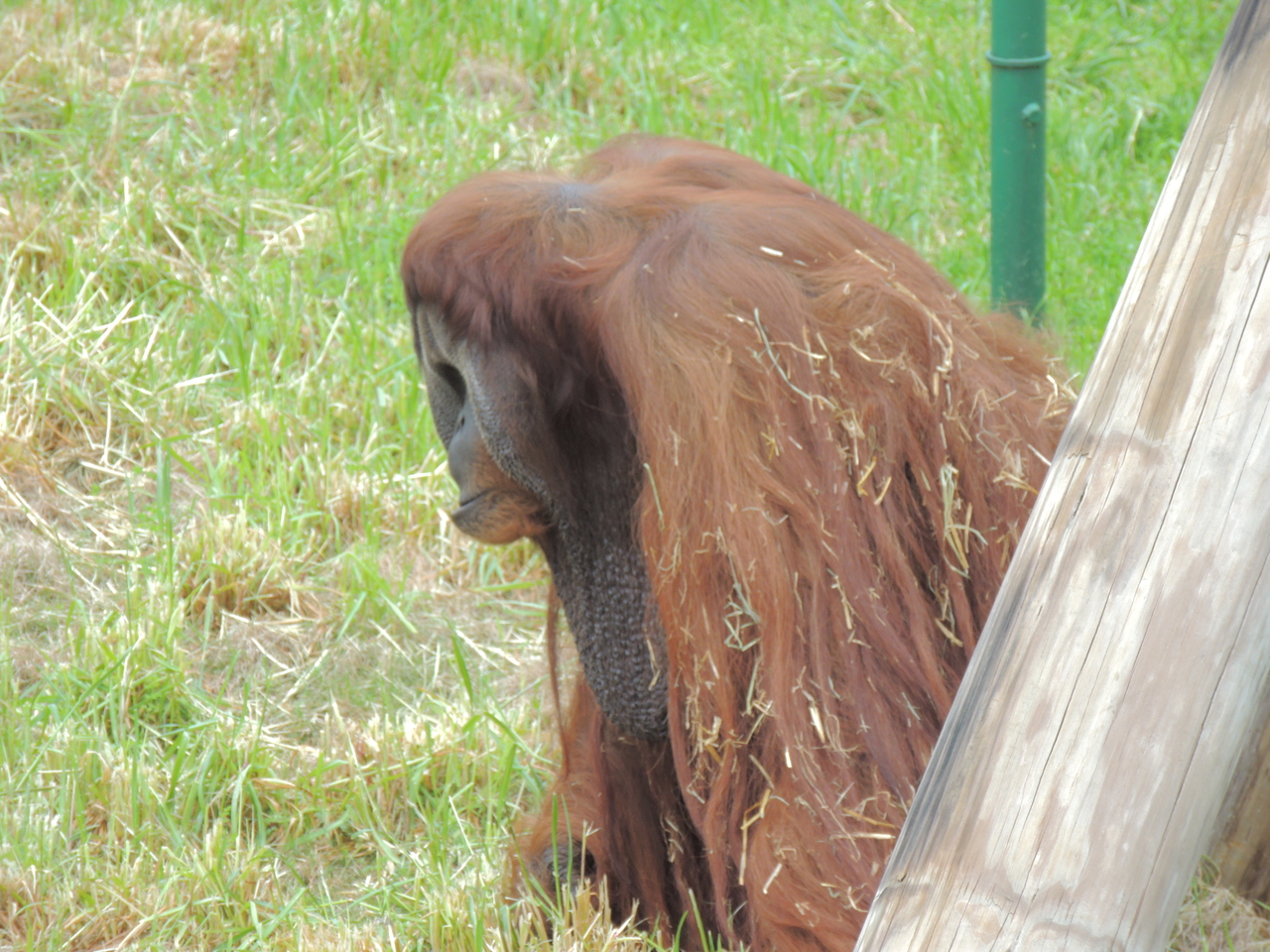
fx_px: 15959
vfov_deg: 3.4
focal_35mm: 435
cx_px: 635
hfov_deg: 4.6
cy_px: 476
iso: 220
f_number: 4.9
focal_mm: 77.5
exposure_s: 1/250
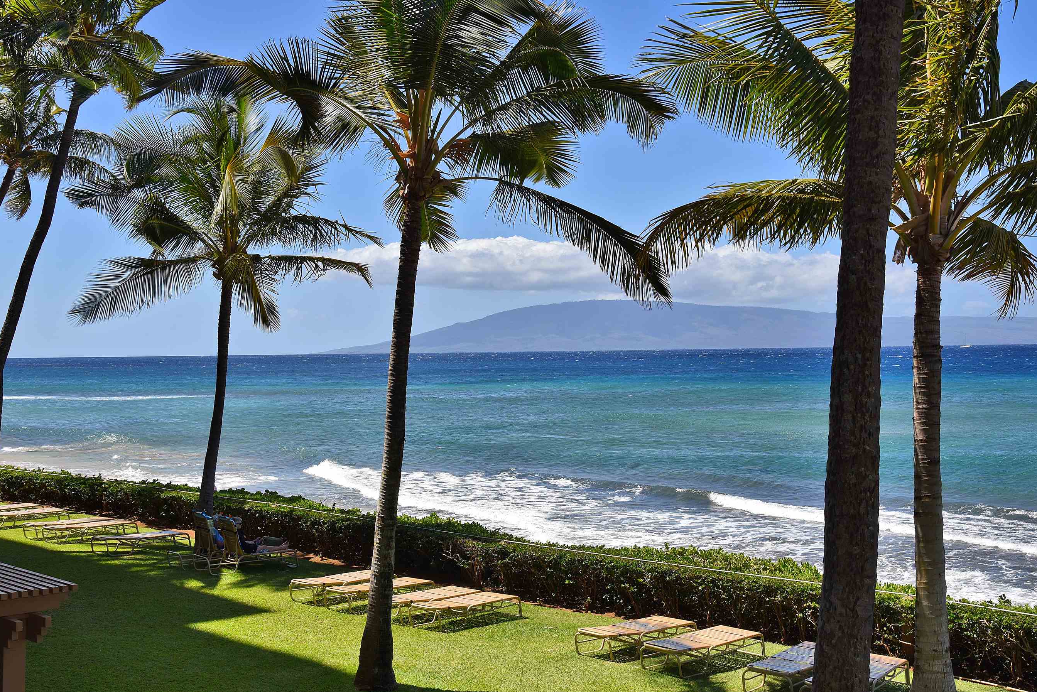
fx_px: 1153
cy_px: 370
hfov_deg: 48.4
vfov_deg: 33.4
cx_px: 528
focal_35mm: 40
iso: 100
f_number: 11
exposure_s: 1/200
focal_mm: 35
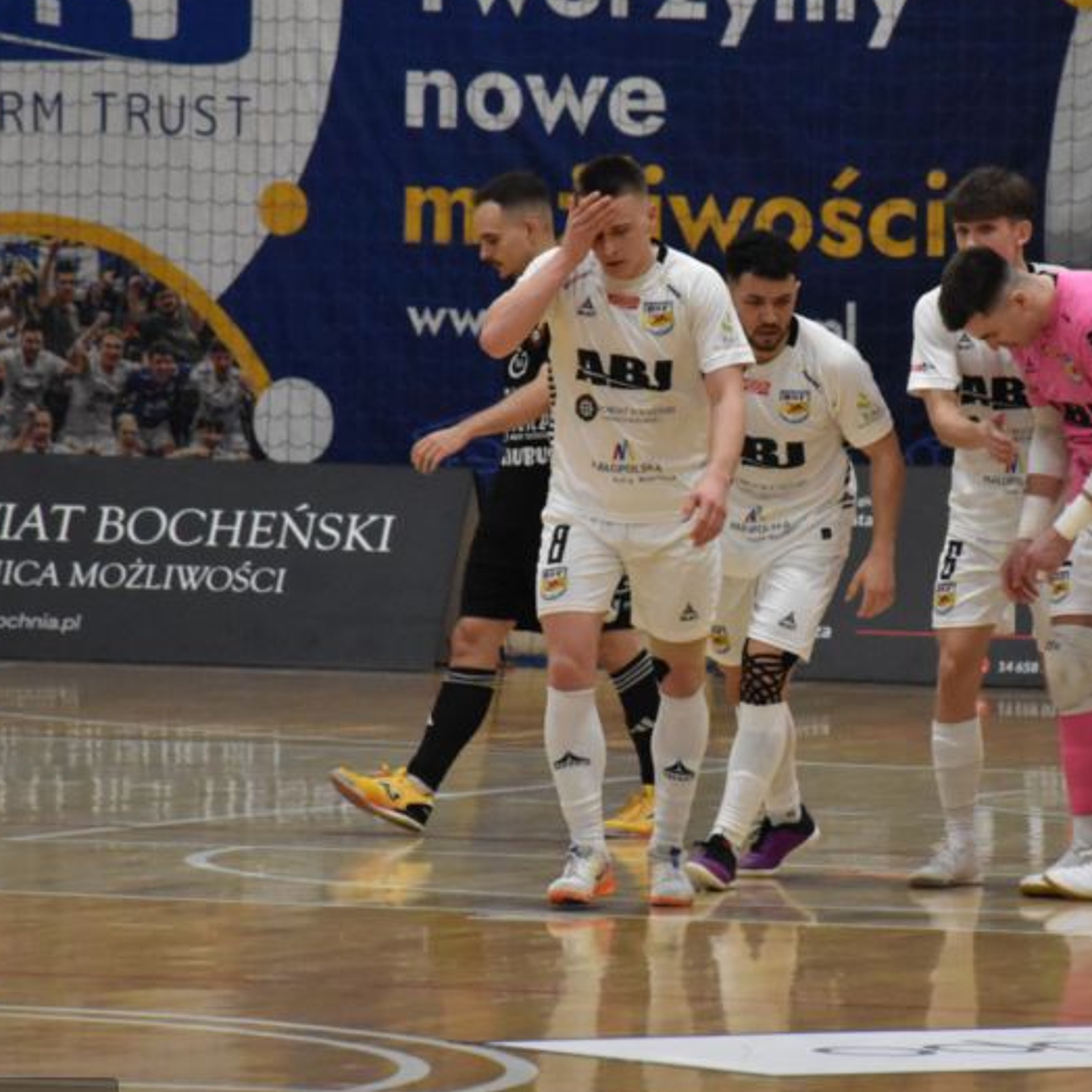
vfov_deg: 5.0
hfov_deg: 5.0
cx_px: 740
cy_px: 518
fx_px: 12456
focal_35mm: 349
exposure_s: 1/500
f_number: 5.6
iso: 5600
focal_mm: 140
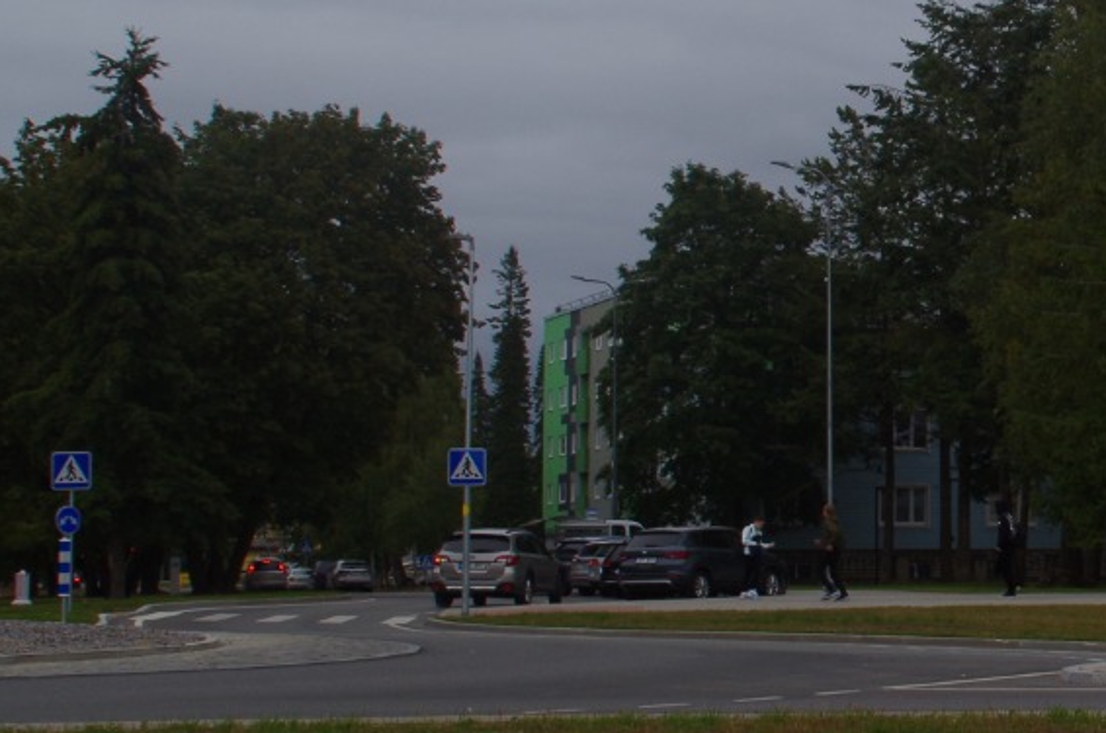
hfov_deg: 16.3
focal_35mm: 121
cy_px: 258
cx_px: 1303
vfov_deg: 11.3
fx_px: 3710
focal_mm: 28
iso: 160
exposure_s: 1/125
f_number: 11
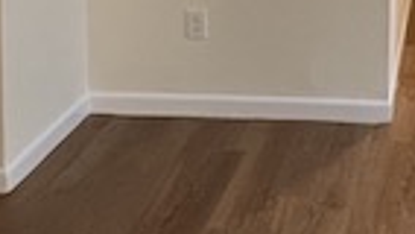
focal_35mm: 80
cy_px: -161
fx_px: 881
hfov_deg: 24.2
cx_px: 491
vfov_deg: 13.8
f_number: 1.8
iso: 200
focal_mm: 1.57
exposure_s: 1/60
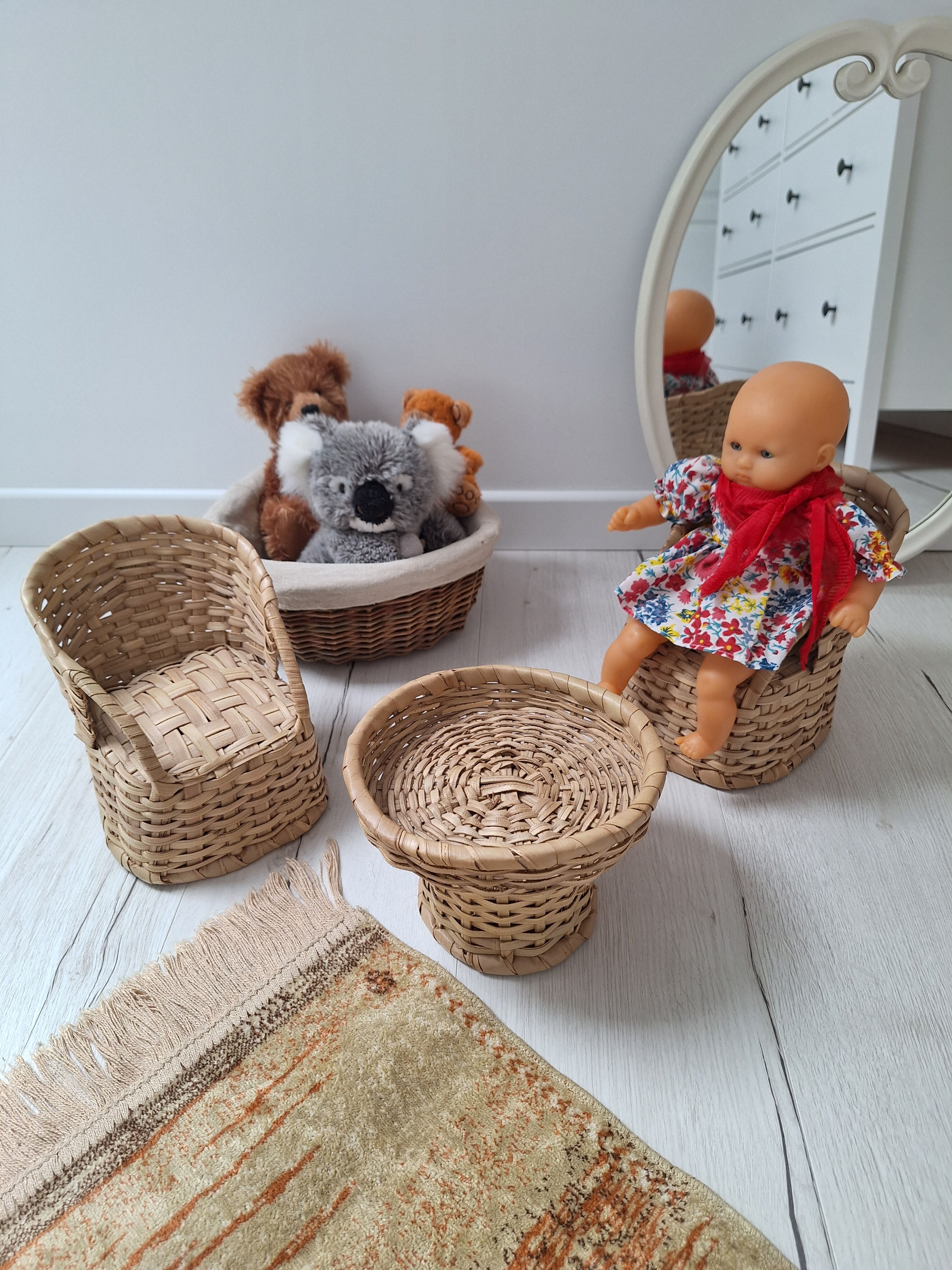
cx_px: 476
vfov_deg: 73.9
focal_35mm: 23
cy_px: 635
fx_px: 843
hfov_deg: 58.9
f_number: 1.8
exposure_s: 1/105
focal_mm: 5.54
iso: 40
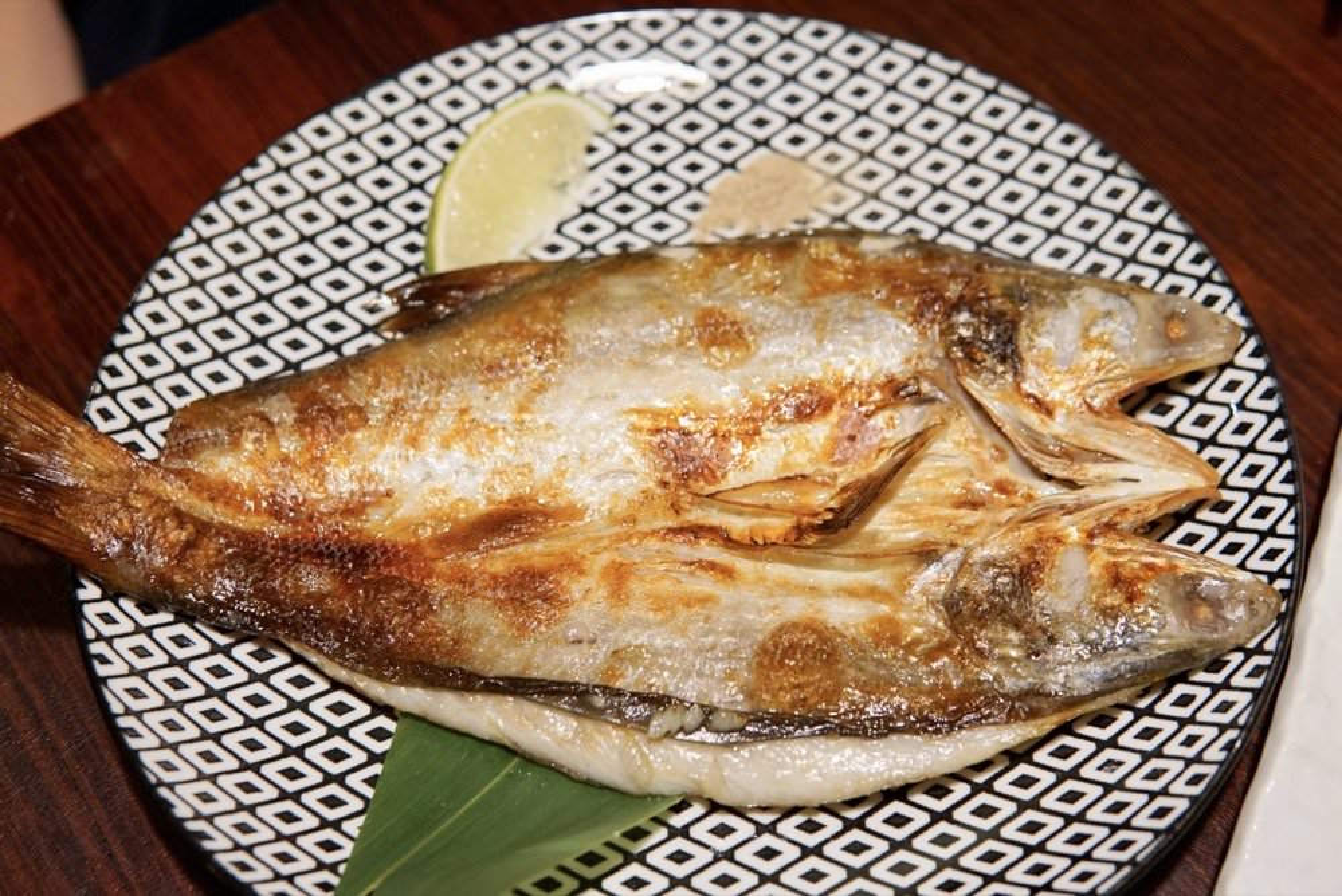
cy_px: 448
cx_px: 671
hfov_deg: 43.6
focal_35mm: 45
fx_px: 1678
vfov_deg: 29.9
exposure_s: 1/60
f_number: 4
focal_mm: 30
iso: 1000
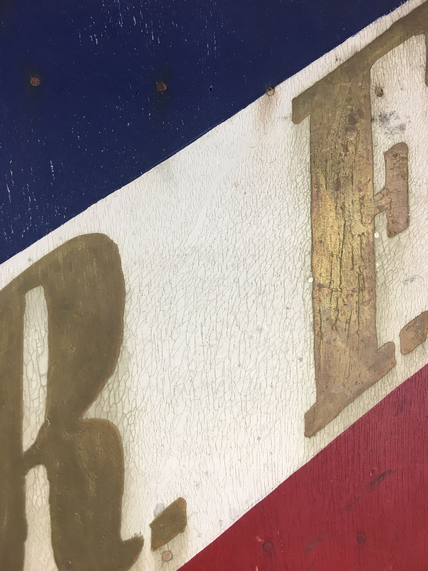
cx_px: 214
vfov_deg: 61.7
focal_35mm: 29
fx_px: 478
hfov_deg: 48.2
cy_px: 286
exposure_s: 1/33
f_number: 2.2
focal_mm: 4.15
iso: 32
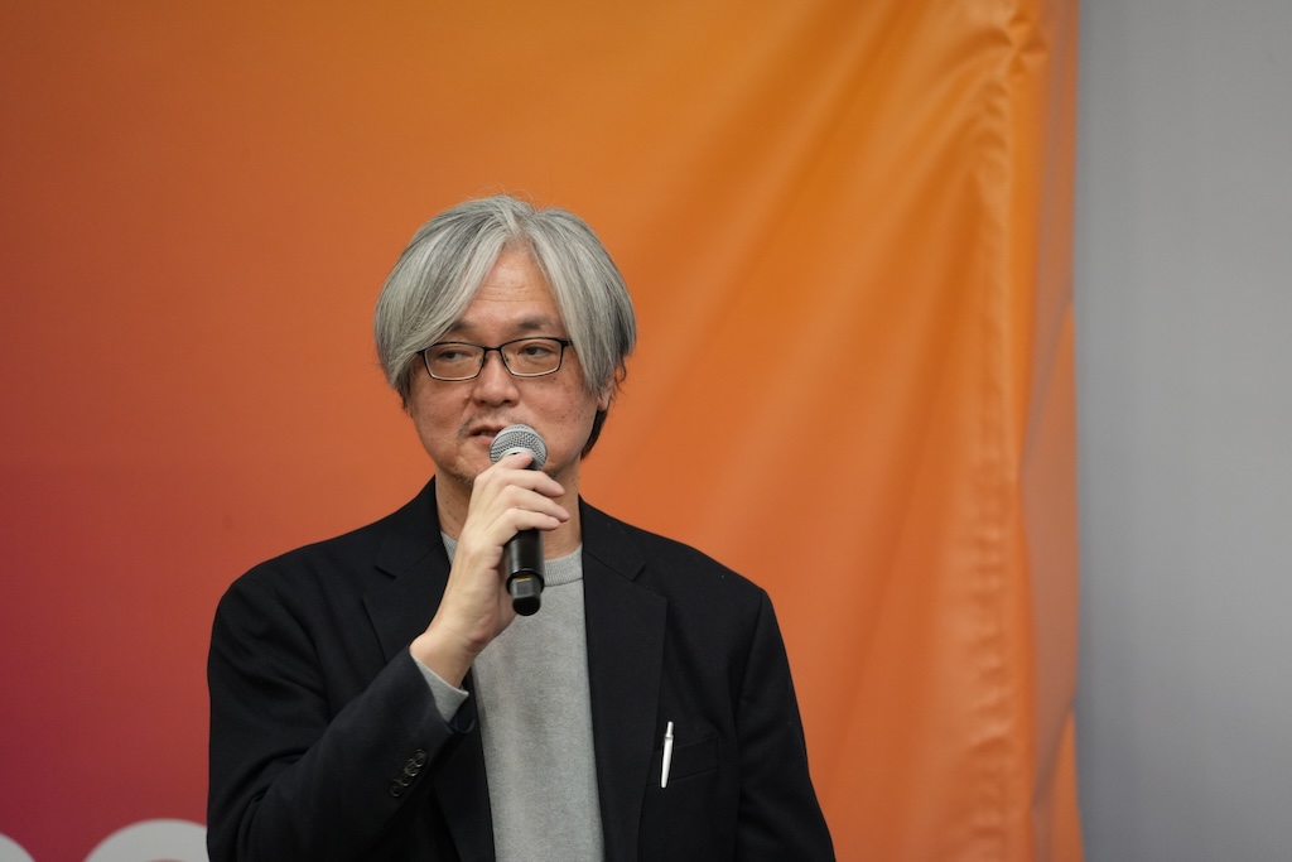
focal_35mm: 300
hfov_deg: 6.9
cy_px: 431
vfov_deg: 4.6
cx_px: 646
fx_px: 10767
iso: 2500
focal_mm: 300
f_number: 6.3
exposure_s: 1/100
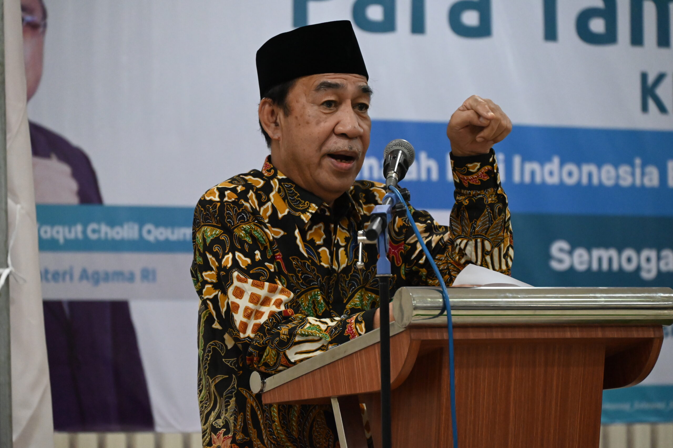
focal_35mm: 200
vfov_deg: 6.9
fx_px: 3739
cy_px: 224
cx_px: 336
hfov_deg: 10.3
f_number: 6.3
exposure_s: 1/320
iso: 8000
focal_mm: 200
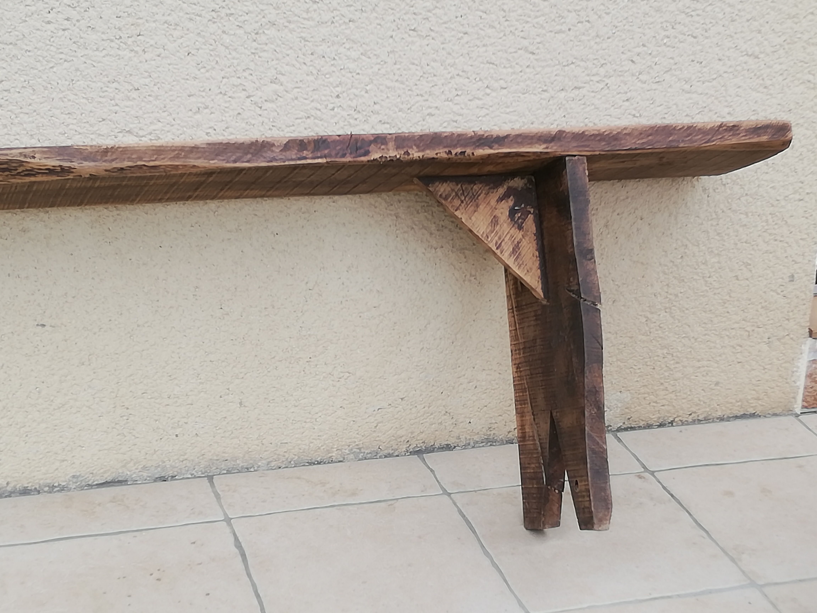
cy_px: 306
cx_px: 408
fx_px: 1629
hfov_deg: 28.2
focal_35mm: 69
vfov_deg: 21.3
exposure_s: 1/163
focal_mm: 3.81
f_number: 2.2
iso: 50
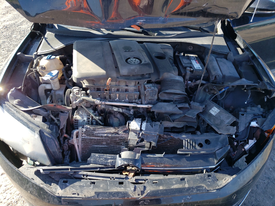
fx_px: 207
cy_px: 103
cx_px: 138
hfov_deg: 67.3
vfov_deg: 53.1
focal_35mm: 26
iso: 50
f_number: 1.5
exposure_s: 1/455
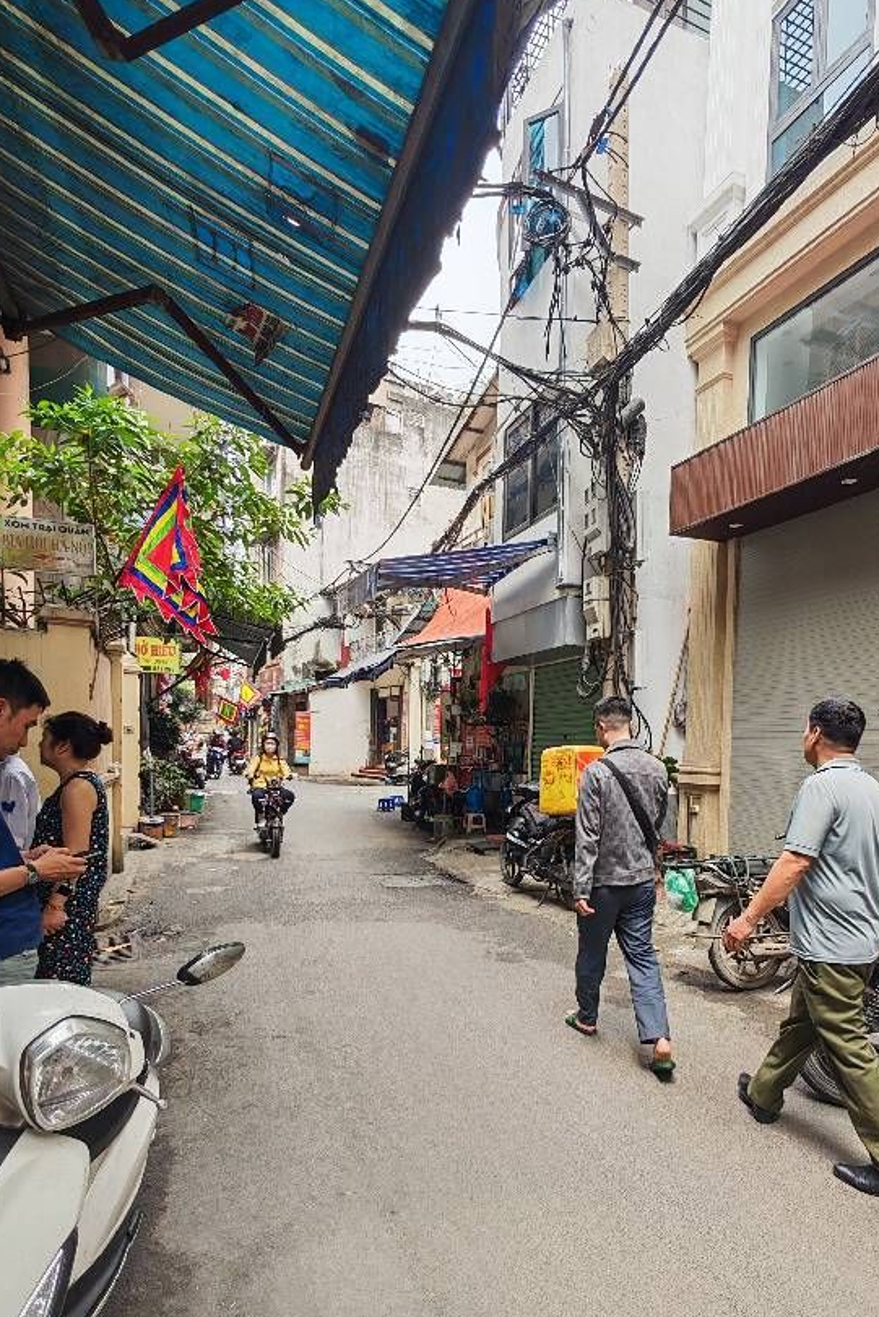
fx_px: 769
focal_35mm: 21
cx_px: 551
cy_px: 783
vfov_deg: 80.3
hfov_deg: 58.7
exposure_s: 1/220
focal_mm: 1.96
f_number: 2.2
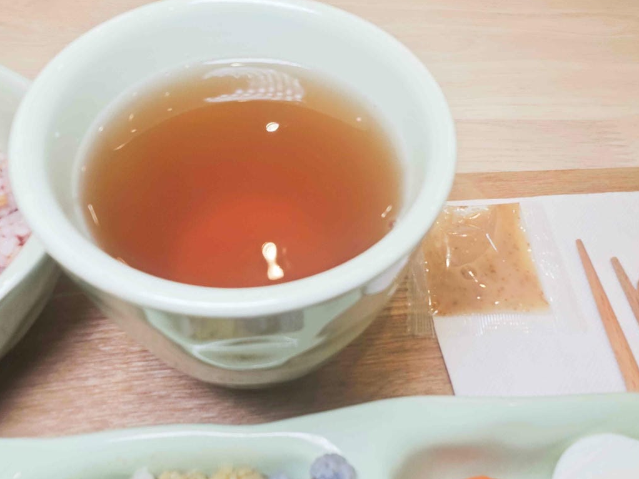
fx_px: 499
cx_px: 297
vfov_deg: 51.3
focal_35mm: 27
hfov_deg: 65.2
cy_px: 223
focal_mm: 2.03
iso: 50
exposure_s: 1/157
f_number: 1.8
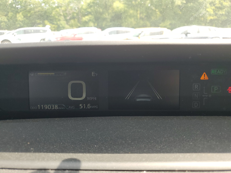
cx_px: 116
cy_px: 86
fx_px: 174
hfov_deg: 67.3
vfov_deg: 53.1
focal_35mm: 26
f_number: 1.5
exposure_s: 1/250
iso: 50
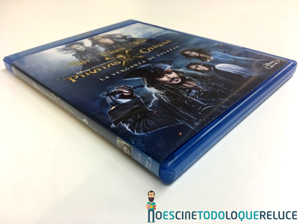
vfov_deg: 48.2
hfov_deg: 61.7
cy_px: 112
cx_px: 150
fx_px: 250
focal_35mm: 29
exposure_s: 1/17
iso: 50
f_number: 2.2
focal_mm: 4.15
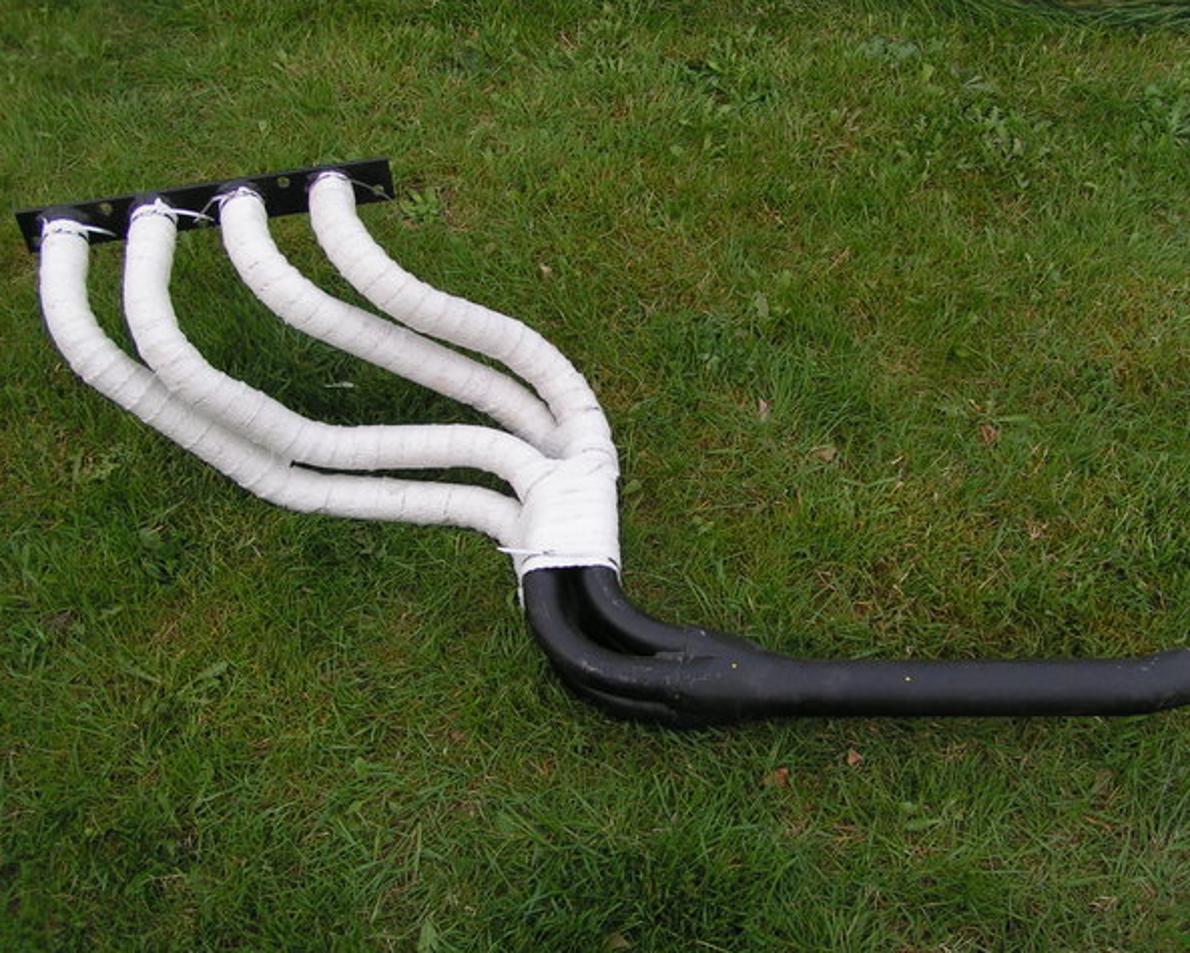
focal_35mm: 40
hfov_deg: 45.8
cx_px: 614
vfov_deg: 37.4
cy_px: 475
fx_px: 1409
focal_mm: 5.8
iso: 50
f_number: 4.5
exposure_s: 1/80
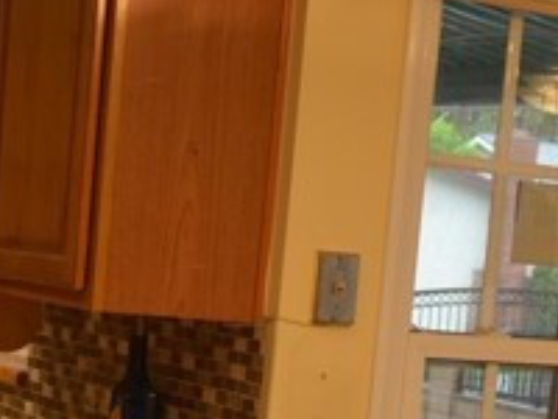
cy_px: 581
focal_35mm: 120
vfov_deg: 11.9
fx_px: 1934
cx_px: 301
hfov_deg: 16.4
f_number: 4.2
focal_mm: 26
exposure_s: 1/60
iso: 720
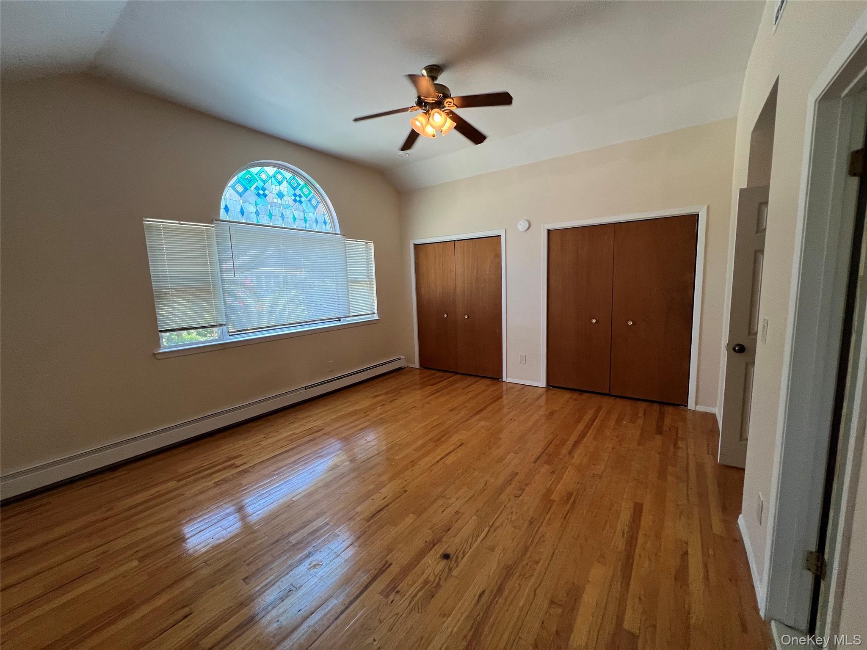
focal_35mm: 13
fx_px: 326
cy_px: 325
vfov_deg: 89.9
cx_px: 434
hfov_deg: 106.2
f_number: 1.8
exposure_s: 1/120
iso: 125
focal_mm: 1.57
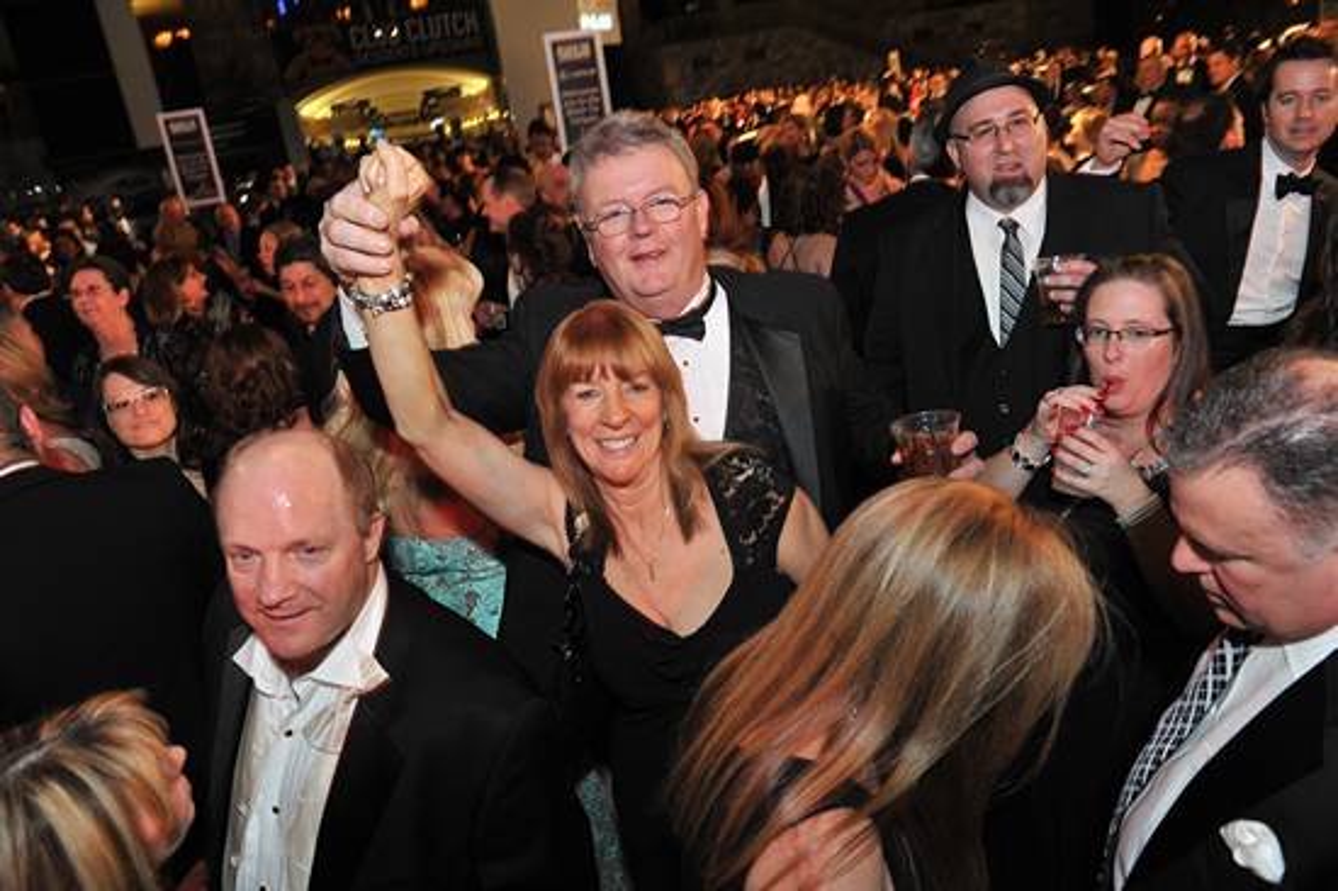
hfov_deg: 73.8
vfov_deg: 53.1
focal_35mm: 24
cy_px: 446
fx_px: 891
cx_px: 669
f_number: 5.6
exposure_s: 1/50
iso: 1250
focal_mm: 24
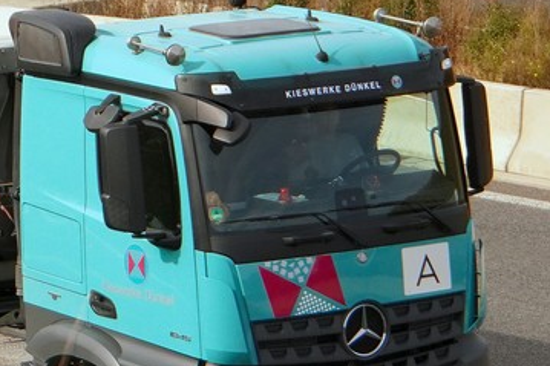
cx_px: -37
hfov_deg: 12.1
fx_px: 2565
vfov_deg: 8.2
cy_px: 217
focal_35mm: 168
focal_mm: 50.3
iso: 640
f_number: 5.6
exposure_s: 1/2500
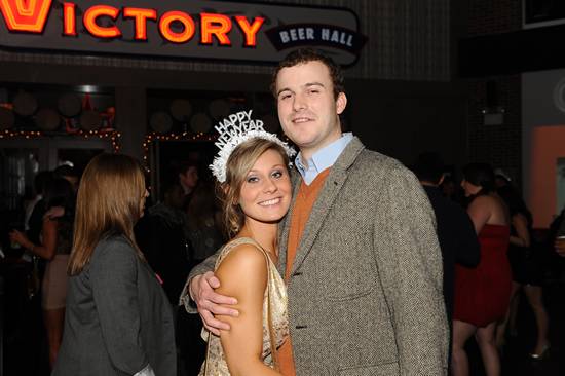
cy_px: 188
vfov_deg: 33.4
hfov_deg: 48.5
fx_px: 627
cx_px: 282
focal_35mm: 40
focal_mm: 40
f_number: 5.6
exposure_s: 1/250
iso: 800
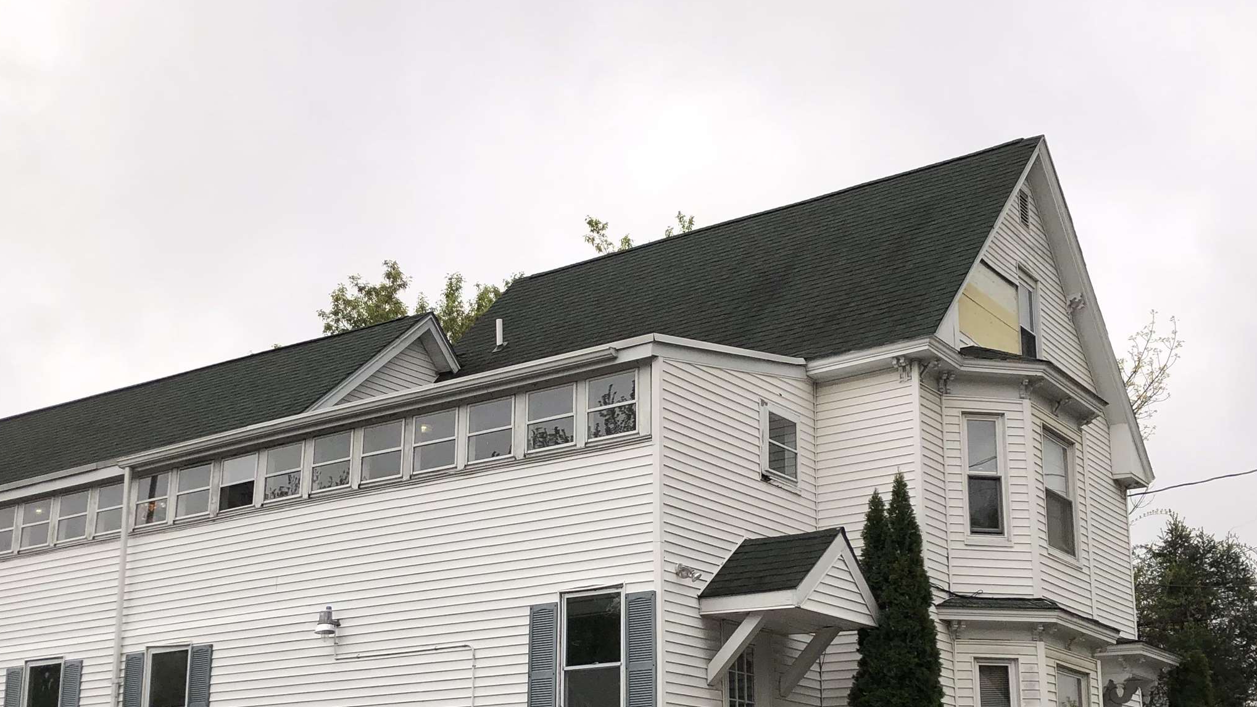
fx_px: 1533
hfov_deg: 44.6
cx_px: 653
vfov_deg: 25.6
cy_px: 540
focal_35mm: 46
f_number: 1.8
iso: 20
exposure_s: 1/2404
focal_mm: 4
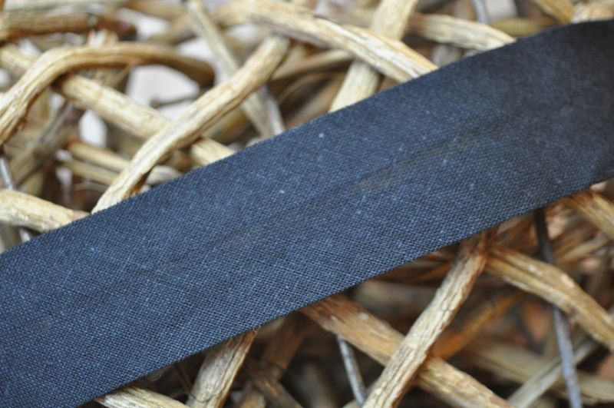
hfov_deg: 29.3
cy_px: 204
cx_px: 307
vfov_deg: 19.7
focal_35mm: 69
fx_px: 1175
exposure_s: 1/50
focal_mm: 46
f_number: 5
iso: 800
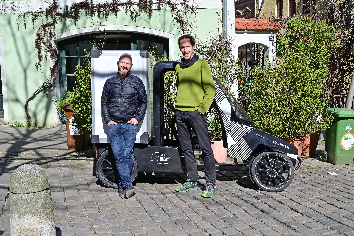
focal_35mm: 41
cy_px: 118
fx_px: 403
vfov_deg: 32.6
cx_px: 177
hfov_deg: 47.4
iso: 400
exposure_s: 1/500
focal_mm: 41
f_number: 11
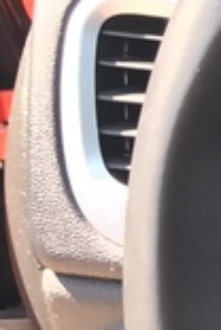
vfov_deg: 11.4
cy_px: 273
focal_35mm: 180
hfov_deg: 6.6
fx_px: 1650
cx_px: 788
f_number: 1.8
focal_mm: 3.99
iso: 20
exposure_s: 1/90
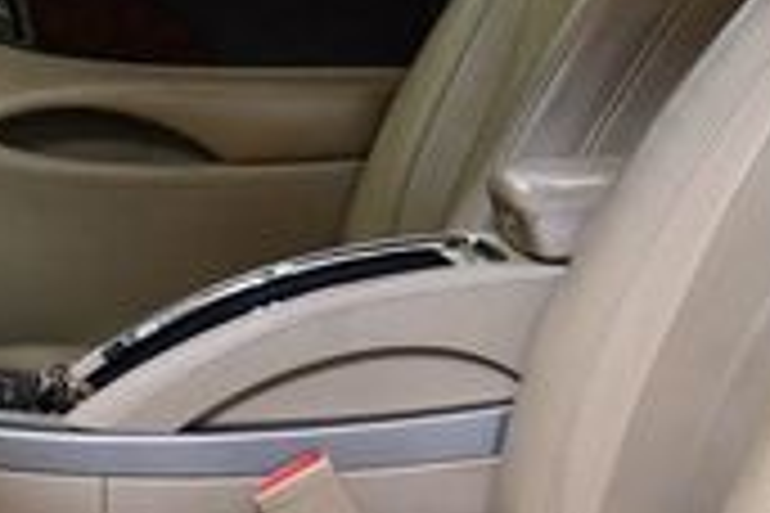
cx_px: 261
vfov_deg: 10.1
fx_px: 2887
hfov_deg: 15.2
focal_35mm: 135
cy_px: 144
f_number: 3.5
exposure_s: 1/125
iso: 900
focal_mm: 18
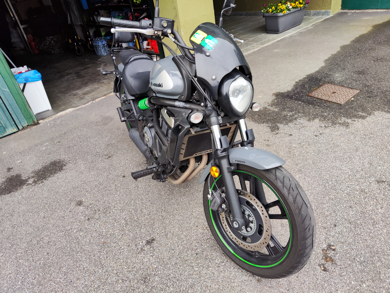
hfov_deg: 71.6
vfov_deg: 56.8
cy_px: 146
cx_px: 195
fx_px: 270
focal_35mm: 24
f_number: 1.88
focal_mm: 5.59
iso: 200
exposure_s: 1/647
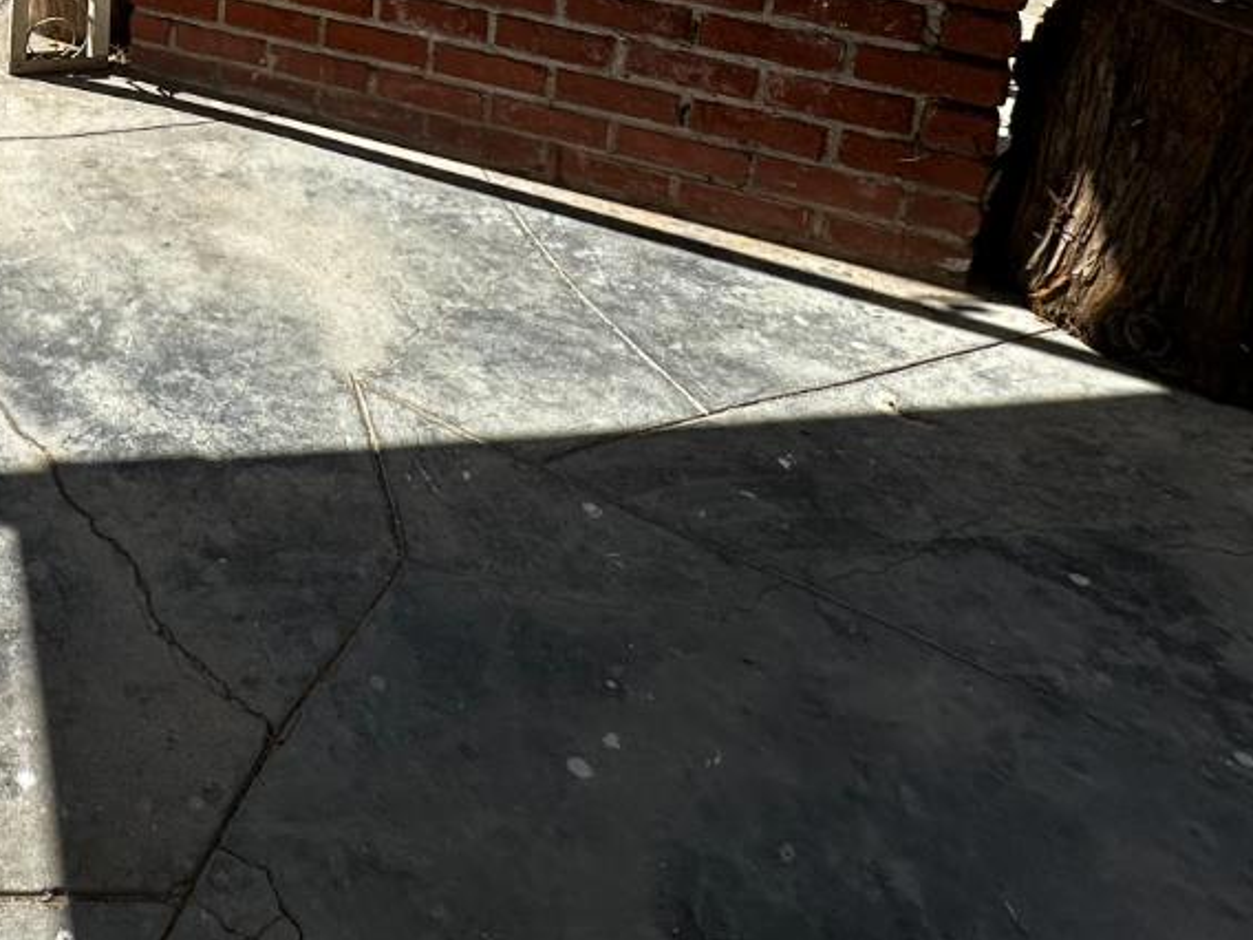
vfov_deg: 31.6
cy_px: -215
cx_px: -90
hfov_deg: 41.2
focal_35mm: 37
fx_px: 1339
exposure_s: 1/1014
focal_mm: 2.22
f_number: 2.2
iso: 50
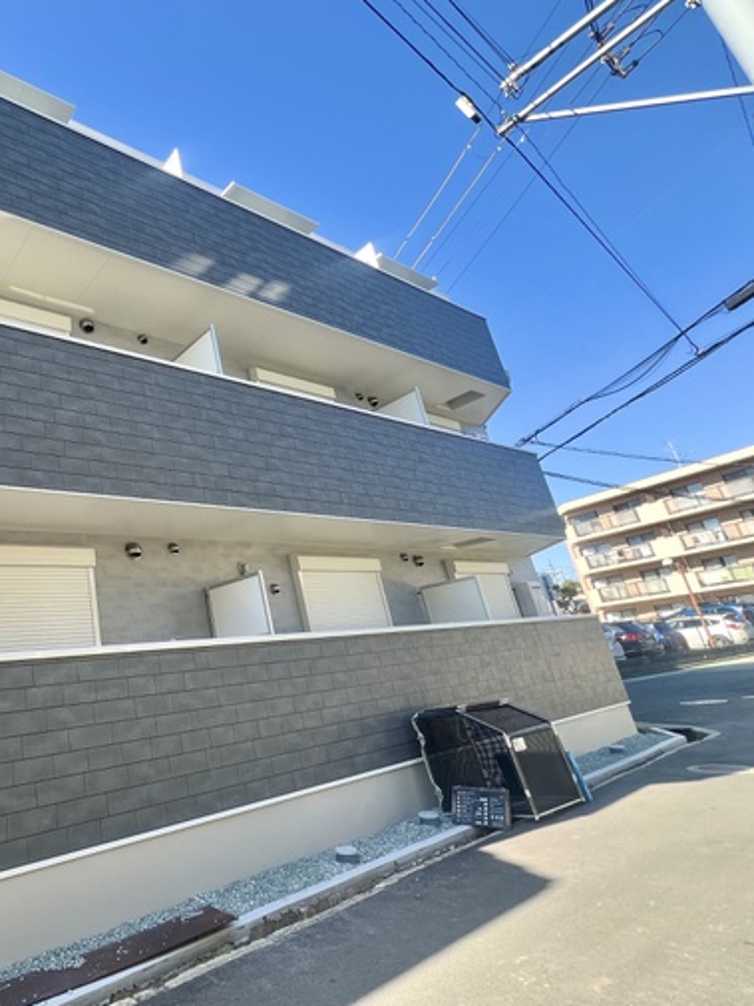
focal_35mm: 18
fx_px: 523
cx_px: 105
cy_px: 508
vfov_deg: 87.8
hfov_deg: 62.5
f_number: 1.8
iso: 32
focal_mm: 1.57
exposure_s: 1/322
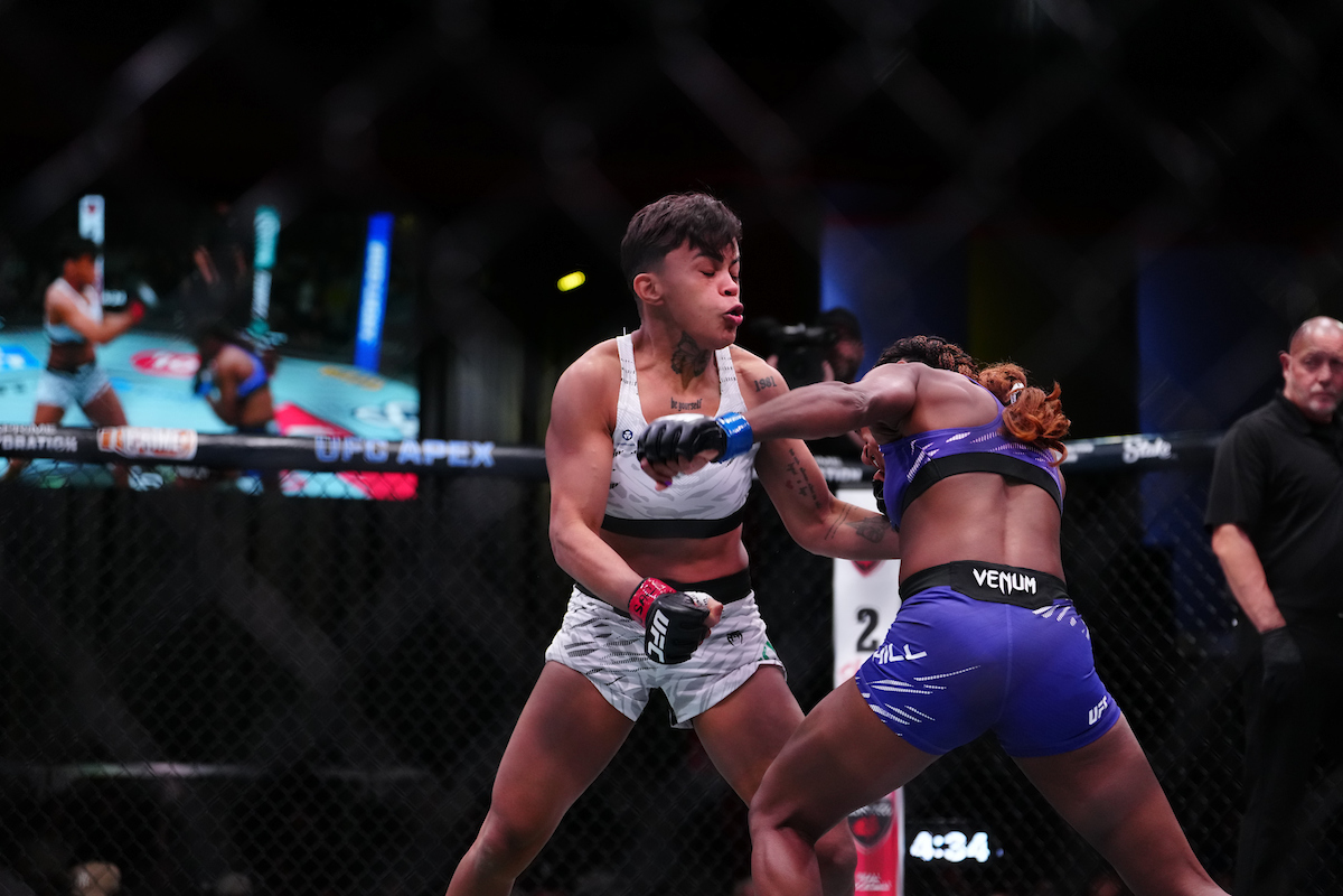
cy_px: 448
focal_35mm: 70
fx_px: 2611
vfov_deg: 19.5
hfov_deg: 28.8
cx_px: 672
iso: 3200
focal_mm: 70
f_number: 2.8
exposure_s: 1/1000
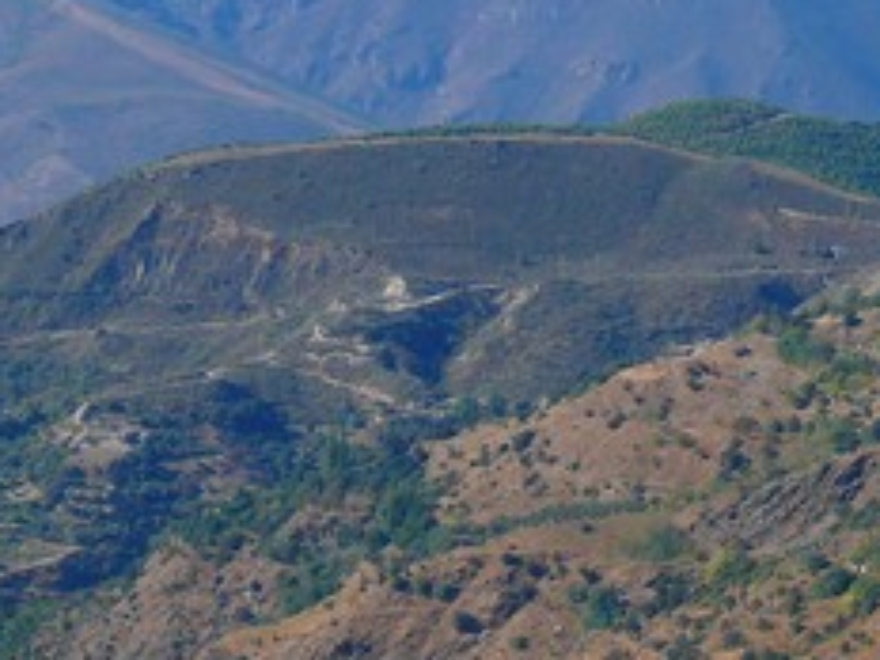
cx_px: 292
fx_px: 7474
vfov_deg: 5.0
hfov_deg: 6.7
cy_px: -118
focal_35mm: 294
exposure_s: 1/200
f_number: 5
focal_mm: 19.2
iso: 100
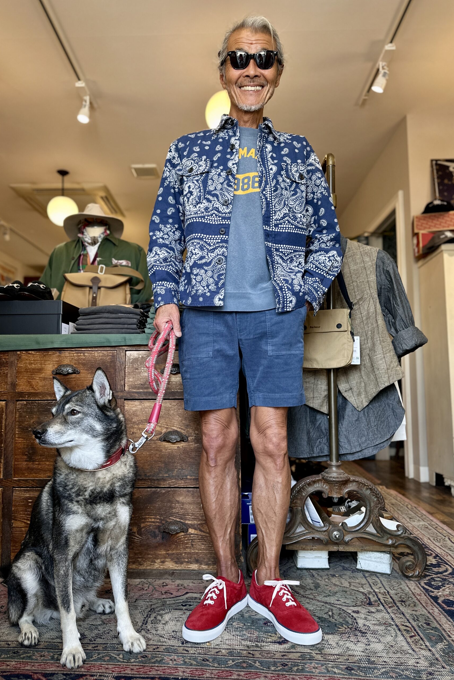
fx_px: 473
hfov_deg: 51.3
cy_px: 340
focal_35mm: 25
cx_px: 216
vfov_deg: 71.5
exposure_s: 1/120
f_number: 1.78
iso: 160
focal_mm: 6.86
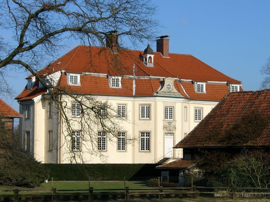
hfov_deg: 19.6
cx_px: 135
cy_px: 101
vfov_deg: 14.8
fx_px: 780
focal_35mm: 100
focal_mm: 20.74
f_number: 4
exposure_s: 1/895
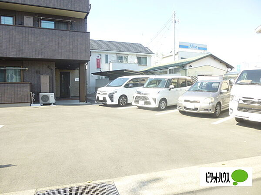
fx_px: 188
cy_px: 98
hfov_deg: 69.4
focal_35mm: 25
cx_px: 130
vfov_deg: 54.9
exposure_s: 1/320
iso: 100
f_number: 3.1
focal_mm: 4.5
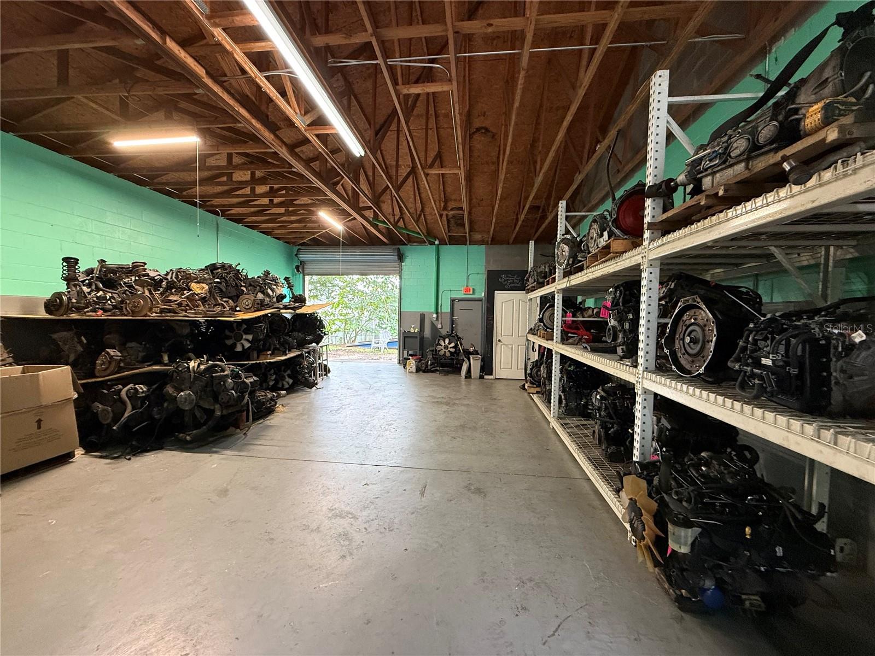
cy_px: 328
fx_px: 354
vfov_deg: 85.7
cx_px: 438
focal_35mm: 14
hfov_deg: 102.1
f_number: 2.2
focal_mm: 2.22
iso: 400
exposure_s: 1/60
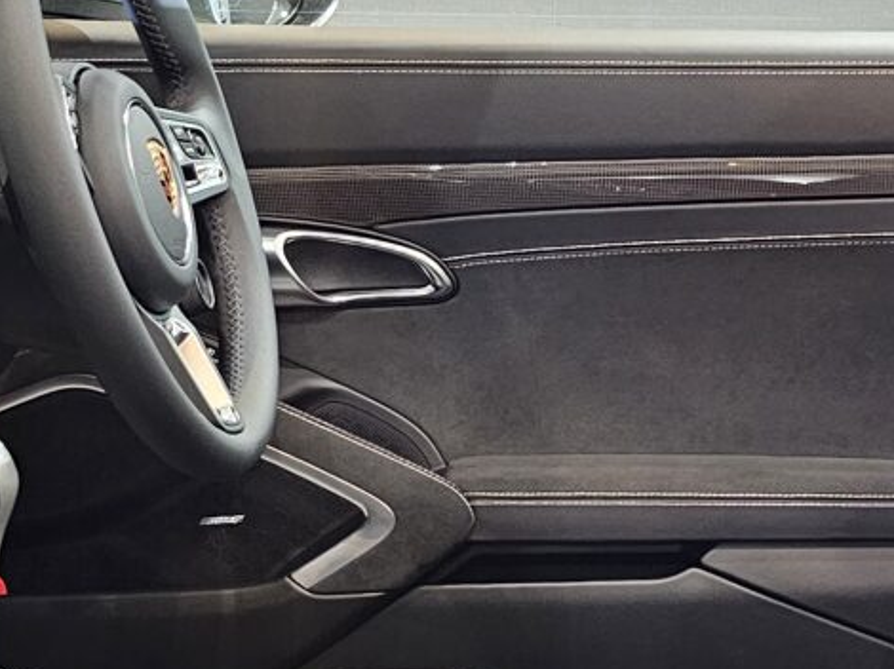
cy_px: 483
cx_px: 683
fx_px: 2426
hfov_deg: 20.7
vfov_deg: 15.7
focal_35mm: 94
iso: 640
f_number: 1.7
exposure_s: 1/50
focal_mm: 6.3
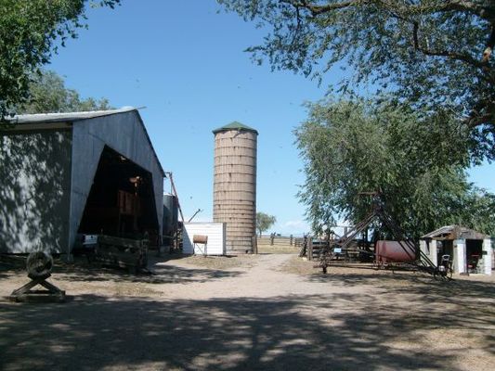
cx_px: 248
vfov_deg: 40.7
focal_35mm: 35
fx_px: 501
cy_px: 186
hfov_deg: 52.6
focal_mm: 5.8
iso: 80
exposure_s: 1/350
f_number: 7.1
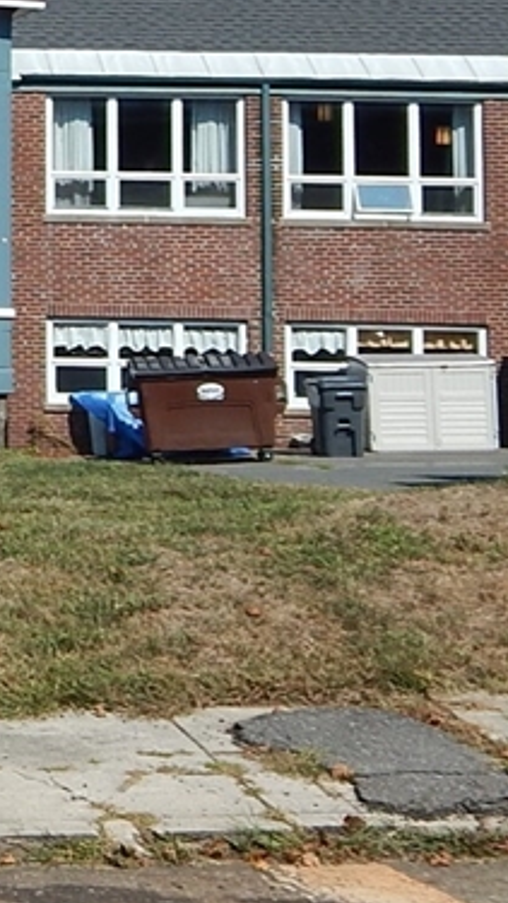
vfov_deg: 18.6
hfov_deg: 9.7
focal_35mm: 113
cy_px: 67
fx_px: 2705
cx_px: -652
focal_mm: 6.8
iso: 125
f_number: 6.9
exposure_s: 1/500
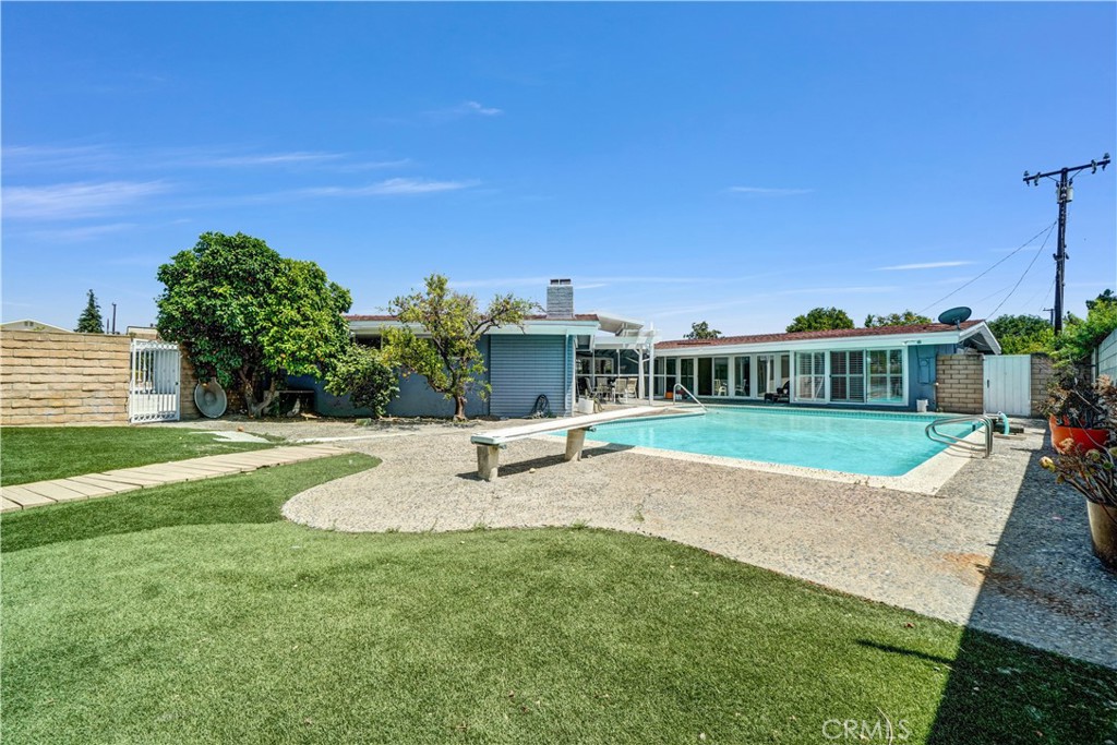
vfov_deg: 77.3
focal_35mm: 15
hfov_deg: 100.4
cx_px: 558
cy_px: 372
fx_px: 465
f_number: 11
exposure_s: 1/80
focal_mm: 10
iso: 100
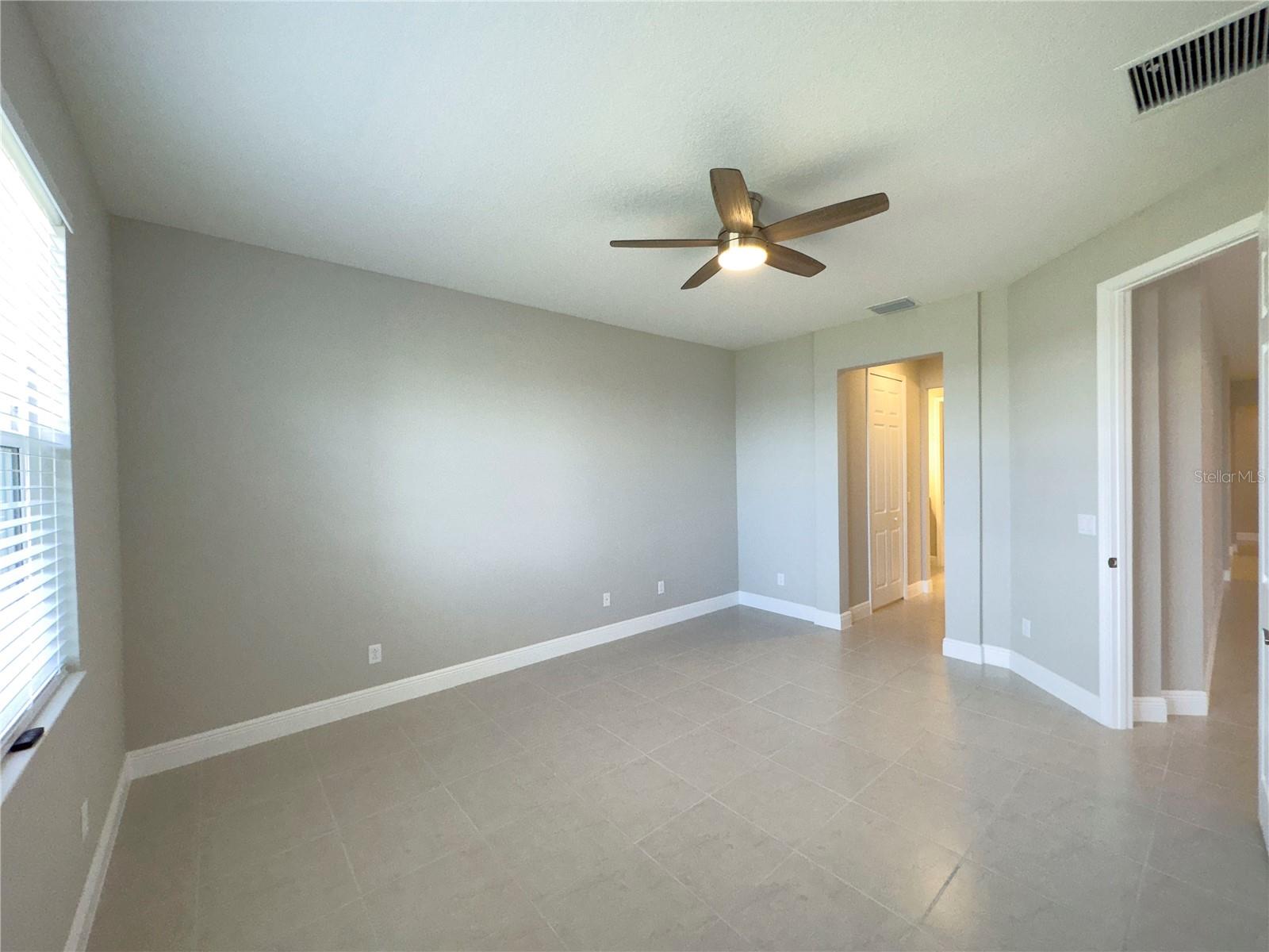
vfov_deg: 85.7
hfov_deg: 102.1
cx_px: 634
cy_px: 476
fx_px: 513
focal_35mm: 14
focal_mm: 2.22
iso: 400
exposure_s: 1/120
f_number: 2.2
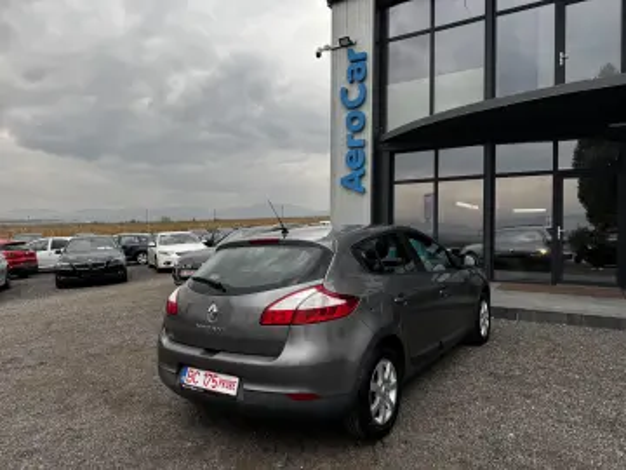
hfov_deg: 71.6
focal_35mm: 24
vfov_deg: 56.8
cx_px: 313
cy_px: 235
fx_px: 434
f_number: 1.78
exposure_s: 1/747
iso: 80
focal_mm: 6.76
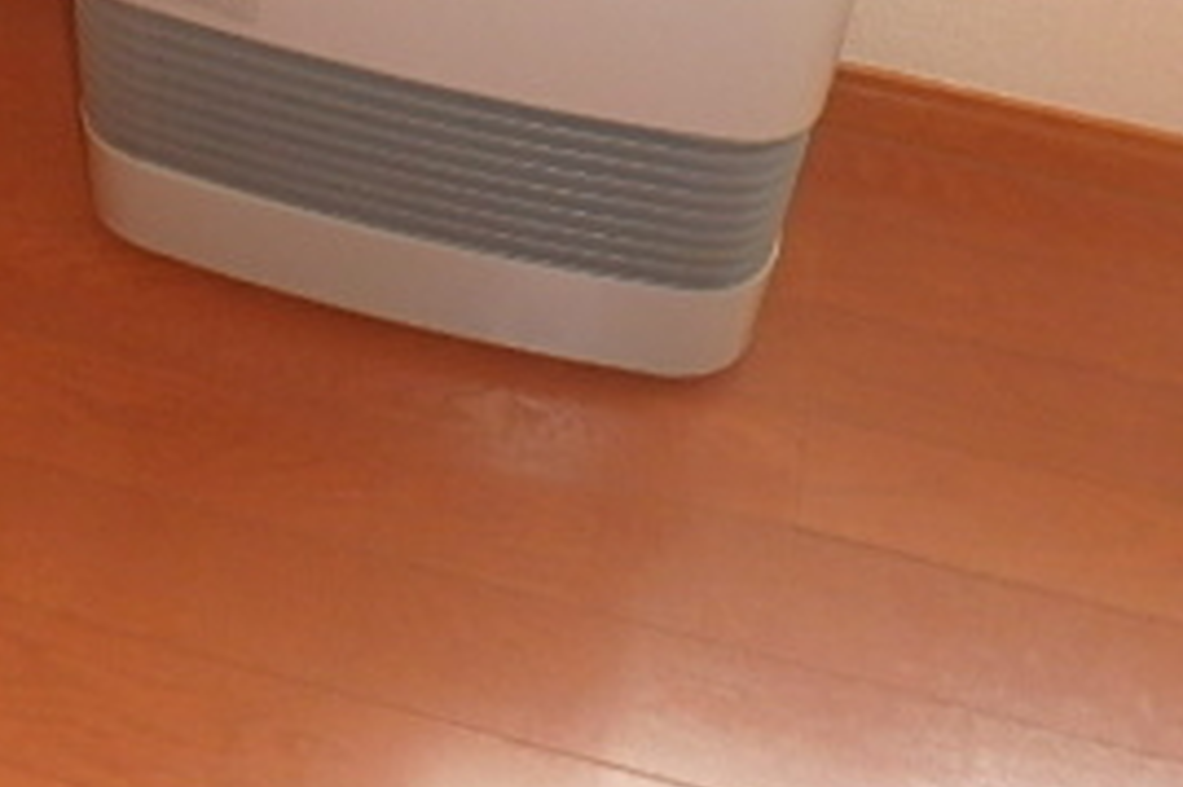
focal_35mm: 52
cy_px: -242
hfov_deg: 38.1
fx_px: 1708
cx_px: 479
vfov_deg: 23.0
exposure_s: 1/30
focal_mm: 3.7
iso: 400
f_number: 3.5
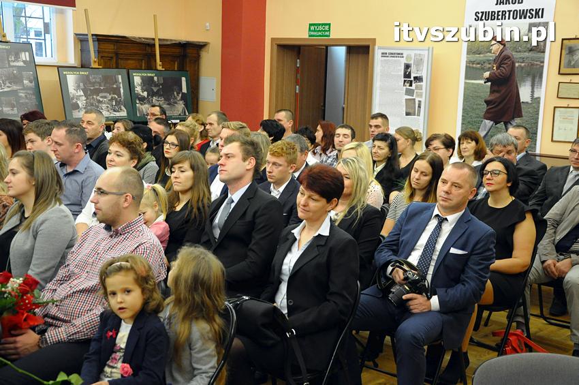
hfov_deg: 38.9
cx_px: 290
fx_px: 819
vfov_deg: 26.4
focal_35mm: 51
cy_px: 192
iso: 2500
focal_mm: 34
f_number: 5.6
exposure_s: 1/80
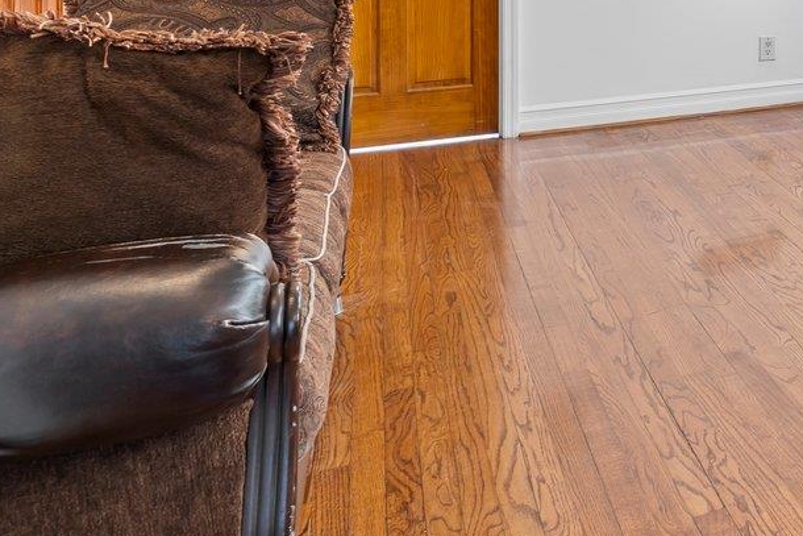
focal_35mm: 47
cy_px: -118
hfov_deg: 28.4
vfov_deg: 25.5
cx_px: 1189
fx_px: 1049
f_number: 10
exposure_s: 1/1.67
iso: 250
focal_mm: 14
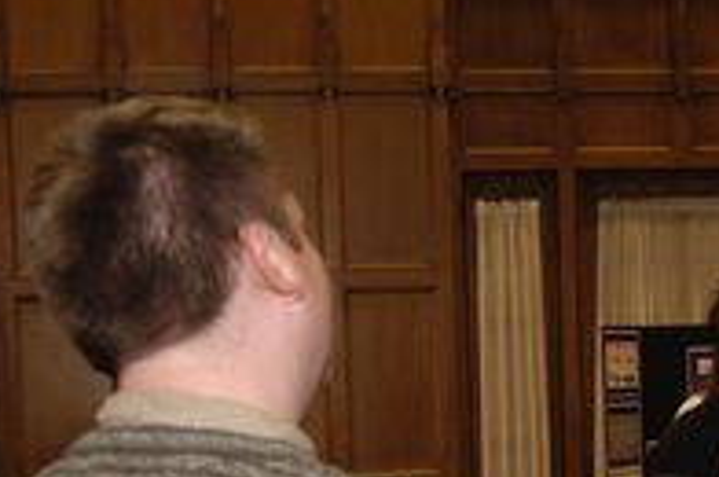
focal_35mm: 107
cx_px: 624
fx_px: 2134
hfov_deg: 18.9
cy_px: 521
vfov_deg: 12.5
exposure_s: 1/50
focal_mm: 28
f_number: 5.6
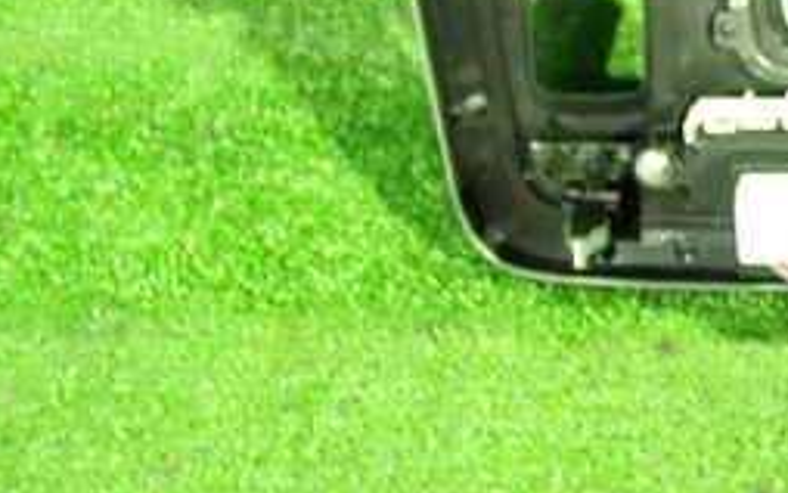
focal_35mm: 75
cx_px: 897
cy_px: -189
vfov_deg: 16.3
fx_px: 1611
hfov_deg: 25.2
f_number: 2.3
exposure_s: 1/10
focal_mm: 5.4
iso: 800
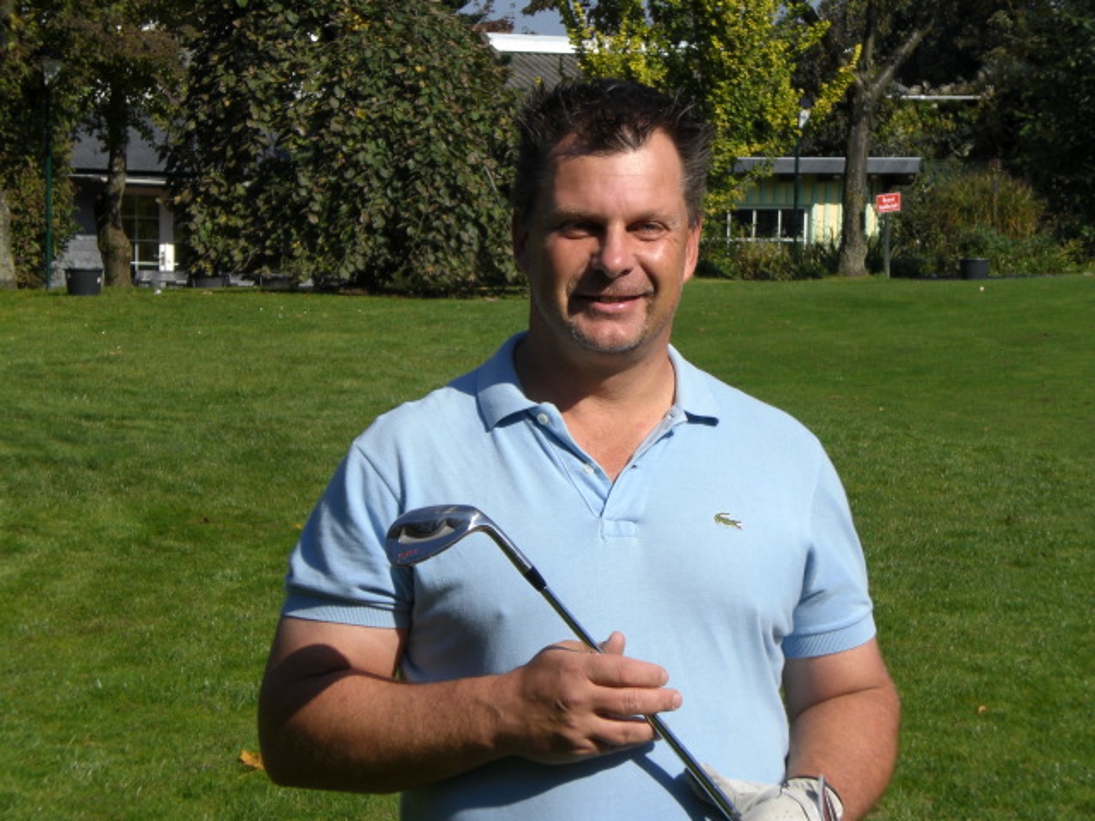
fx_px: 3163
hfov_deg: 19.6
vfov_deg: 14.8
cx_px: 548
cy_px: 410
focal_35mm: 100
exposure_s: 1/320
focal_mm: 16.51
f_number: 5.4
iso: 50
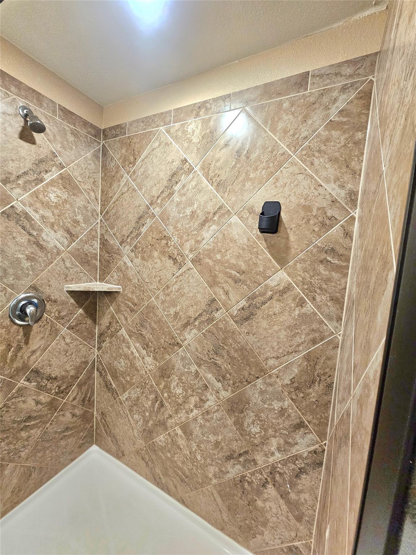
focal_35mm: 13
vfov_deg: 106.2
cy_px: 278
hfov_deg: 89.9
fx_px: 208
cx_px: 208
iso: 400
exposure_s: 1/60.2
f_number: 2.2
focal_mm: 2.2
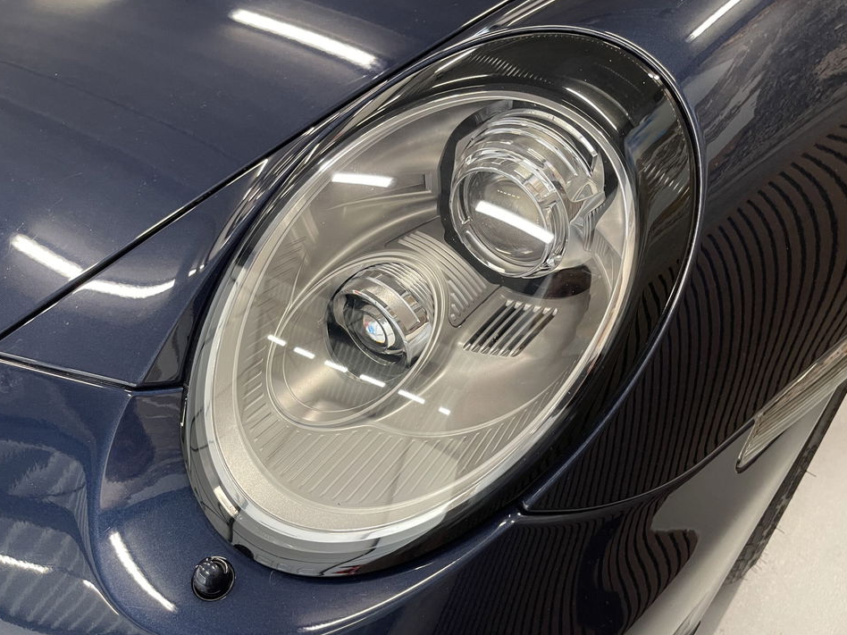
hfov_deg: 65.3
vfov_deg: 51.3
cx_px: 433
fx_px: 661
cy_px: 336
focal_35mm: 27
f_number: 1.6
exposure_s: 1/50
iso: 200
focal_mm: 5.1
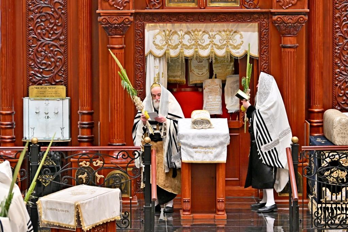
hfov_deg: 11.4
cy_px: 116
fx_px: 1739
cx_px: 174
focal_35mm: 180
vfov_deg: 7.6
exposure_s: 1/320
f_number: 2.8
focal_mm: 120
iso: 250
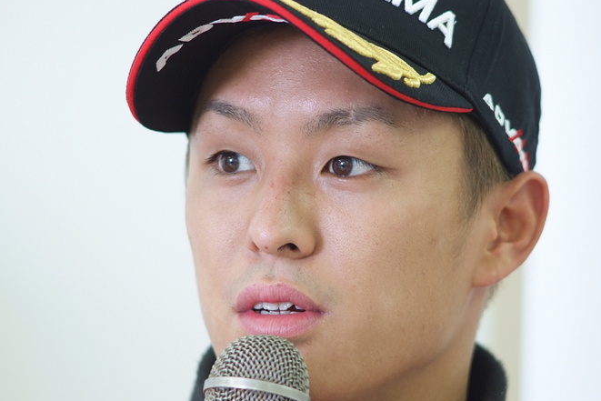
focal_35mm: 294
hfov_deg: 7.0
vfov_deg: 4.7
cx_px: 291
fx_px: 4909
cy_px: 208
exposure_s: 1/125
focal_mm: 180
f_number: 2.8
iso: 800
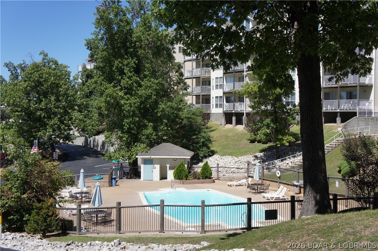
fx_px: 488
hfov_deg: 42.4
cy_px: 126
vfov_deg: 28.9
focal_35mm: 46
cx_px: 189
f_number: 8
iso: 200
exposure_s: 1/500
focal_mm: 31
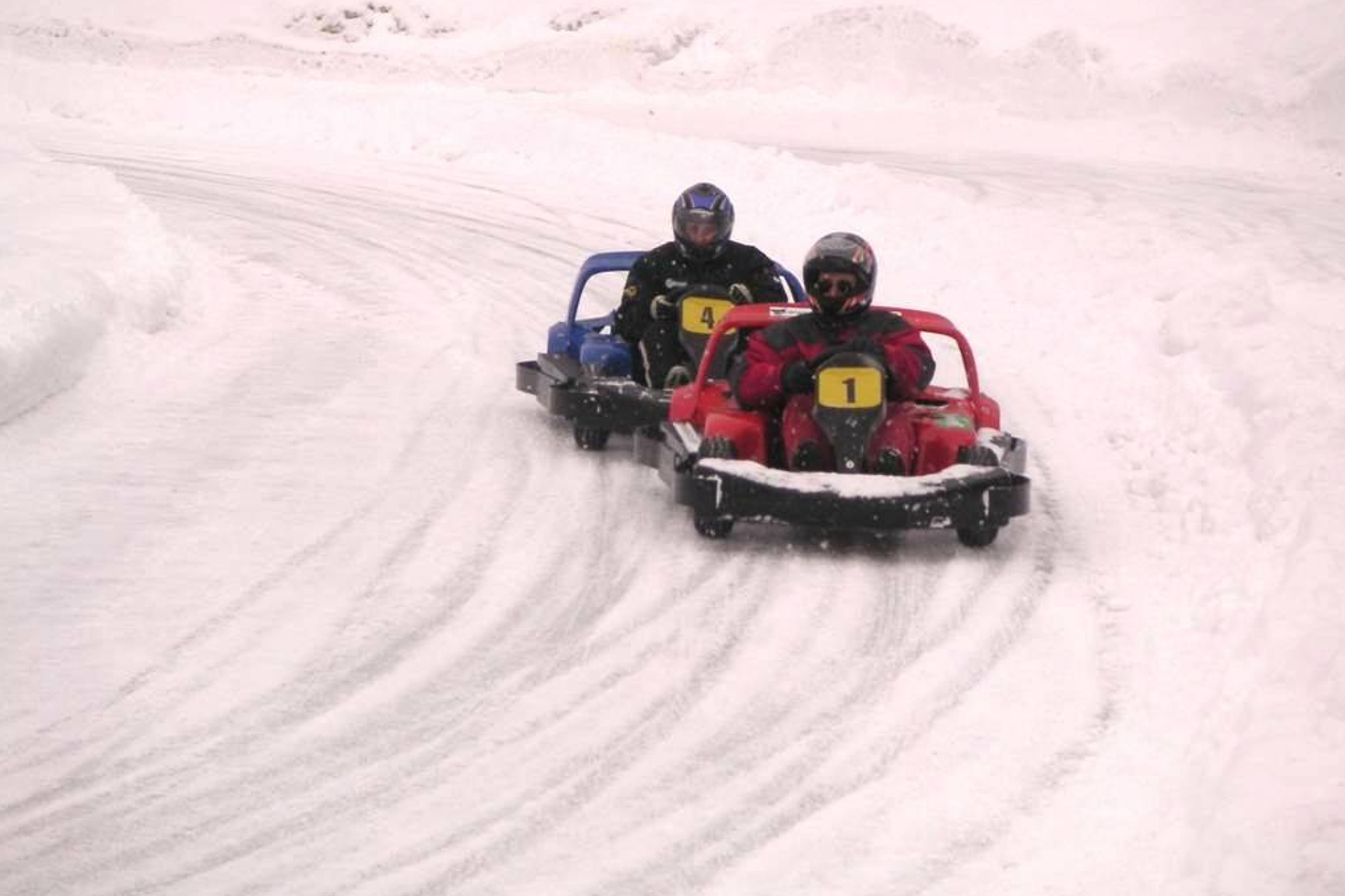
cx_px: 673
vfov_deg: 11.8
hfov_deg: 17.6
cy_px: 438
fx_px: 4333
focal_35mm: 116
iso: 50
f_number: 8
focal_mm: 17.1
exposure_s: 1/180
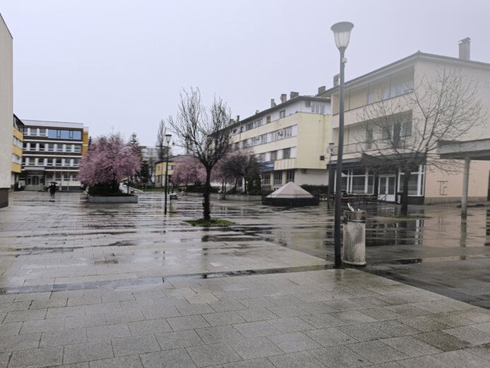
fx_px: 368
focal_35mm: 26
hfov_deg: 67.2
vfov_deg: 53.0
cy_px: 198
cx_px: 224
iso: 50
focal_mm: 6.14
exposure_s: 1/109
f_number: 1.65
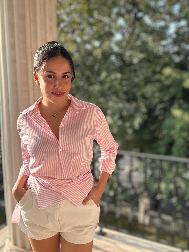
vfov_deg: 60.0
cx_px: 94
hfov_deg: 46.8
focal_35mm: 30
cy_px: 126
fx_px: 218
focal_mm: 2.69
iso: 25
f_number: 1.9
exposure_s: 1/326
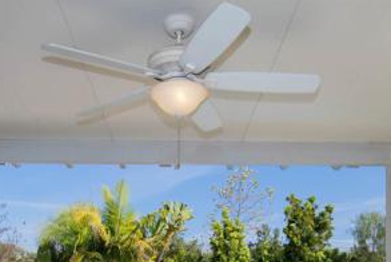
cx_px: 175
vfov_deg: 26.1
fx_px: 522
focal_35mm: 48
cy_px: 284
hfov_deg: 41.0
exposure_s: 1/250
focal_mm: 22
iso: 320
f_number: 11
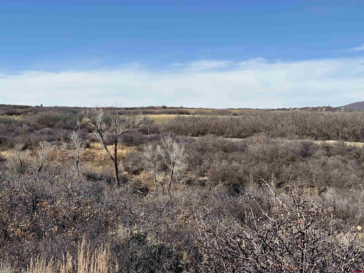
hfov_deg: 25.3
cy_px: 136
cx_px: 182
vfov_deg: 19.1
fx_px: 810
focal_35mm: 77
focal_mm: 9
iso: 32
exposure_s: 1/791
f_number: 2.8
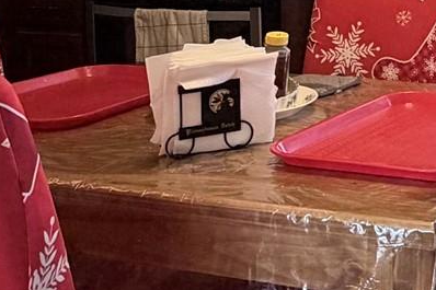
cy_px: -98
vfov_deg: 17.0
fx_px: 908
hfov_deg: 23.8
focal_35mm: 75
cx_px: 567
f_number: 2.2
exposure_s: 1/60
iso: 160
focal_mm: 2.22
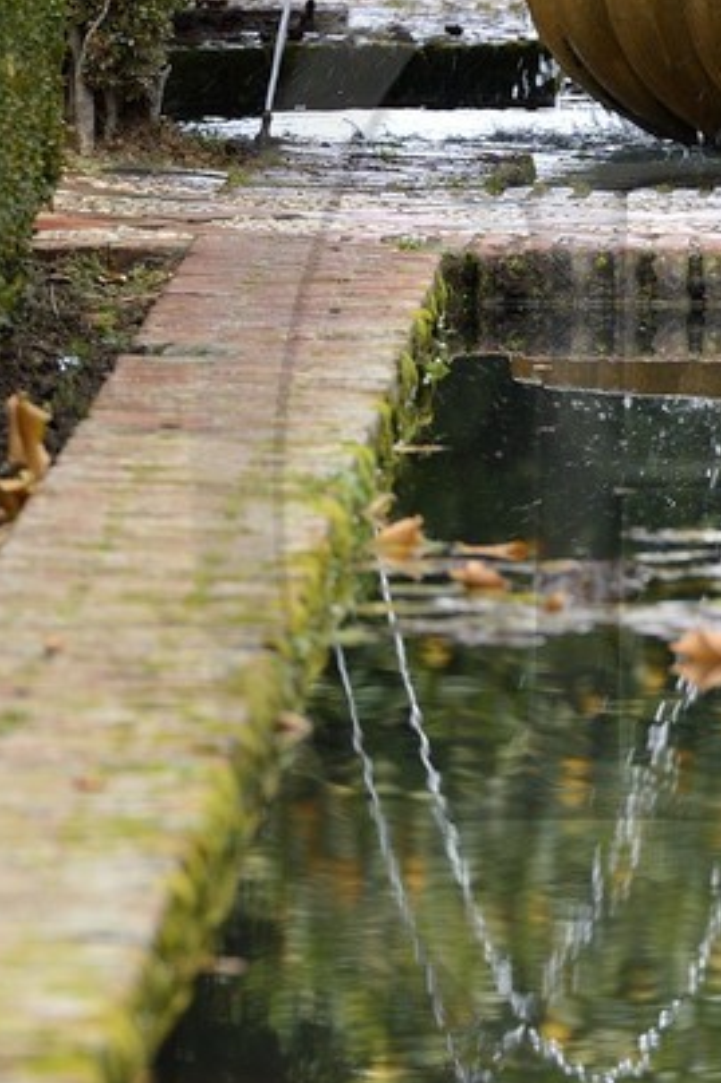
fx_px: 23812
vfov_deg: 2.6
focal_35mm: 792
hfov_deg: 1.7
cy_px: 493
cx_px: 1010
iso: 800
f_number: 4.5
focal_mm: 200
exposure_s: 1/160
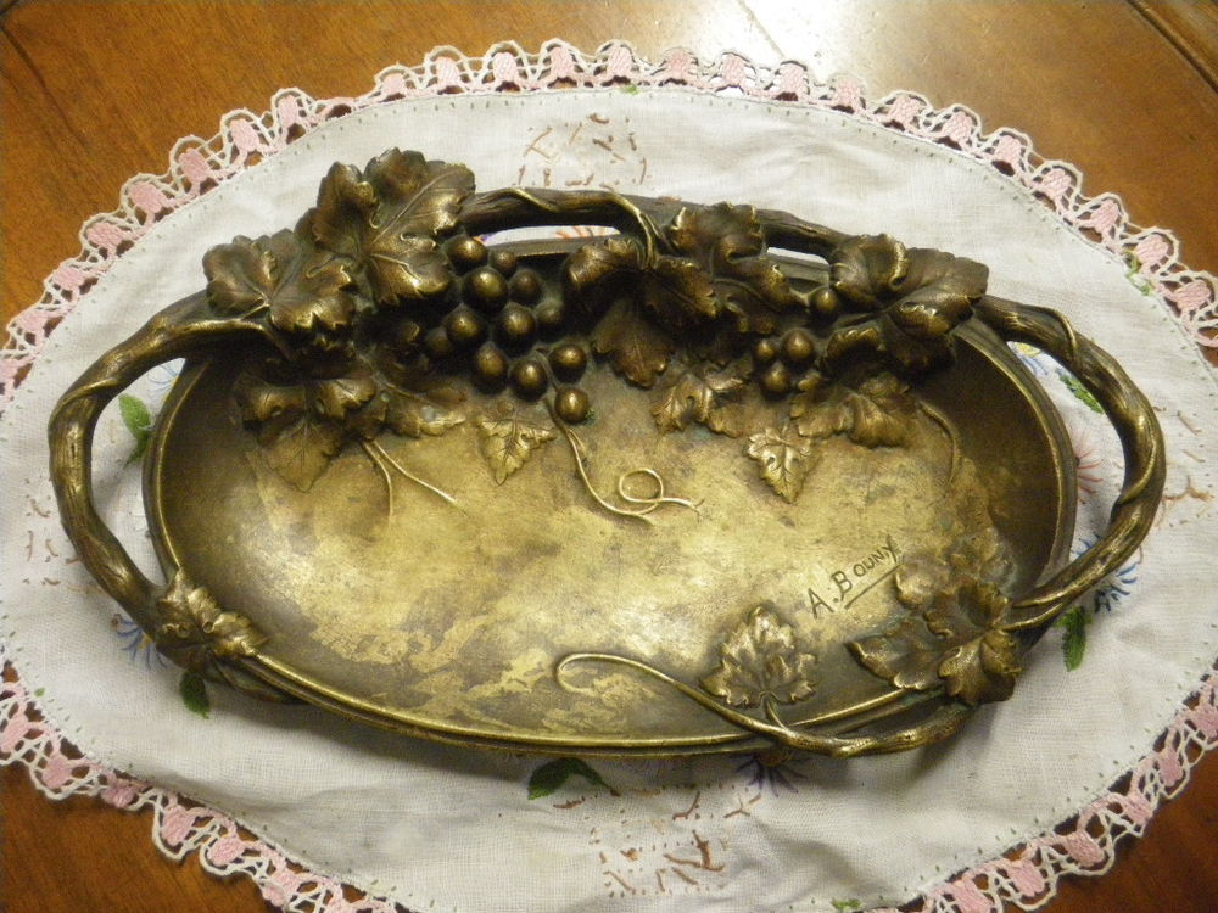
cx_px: 609
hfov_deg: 51.4
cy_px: 456
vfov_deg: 39.7
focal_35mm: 36
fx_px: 1267
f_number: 3.5
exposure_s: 1/30
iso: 800
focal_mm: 6.3
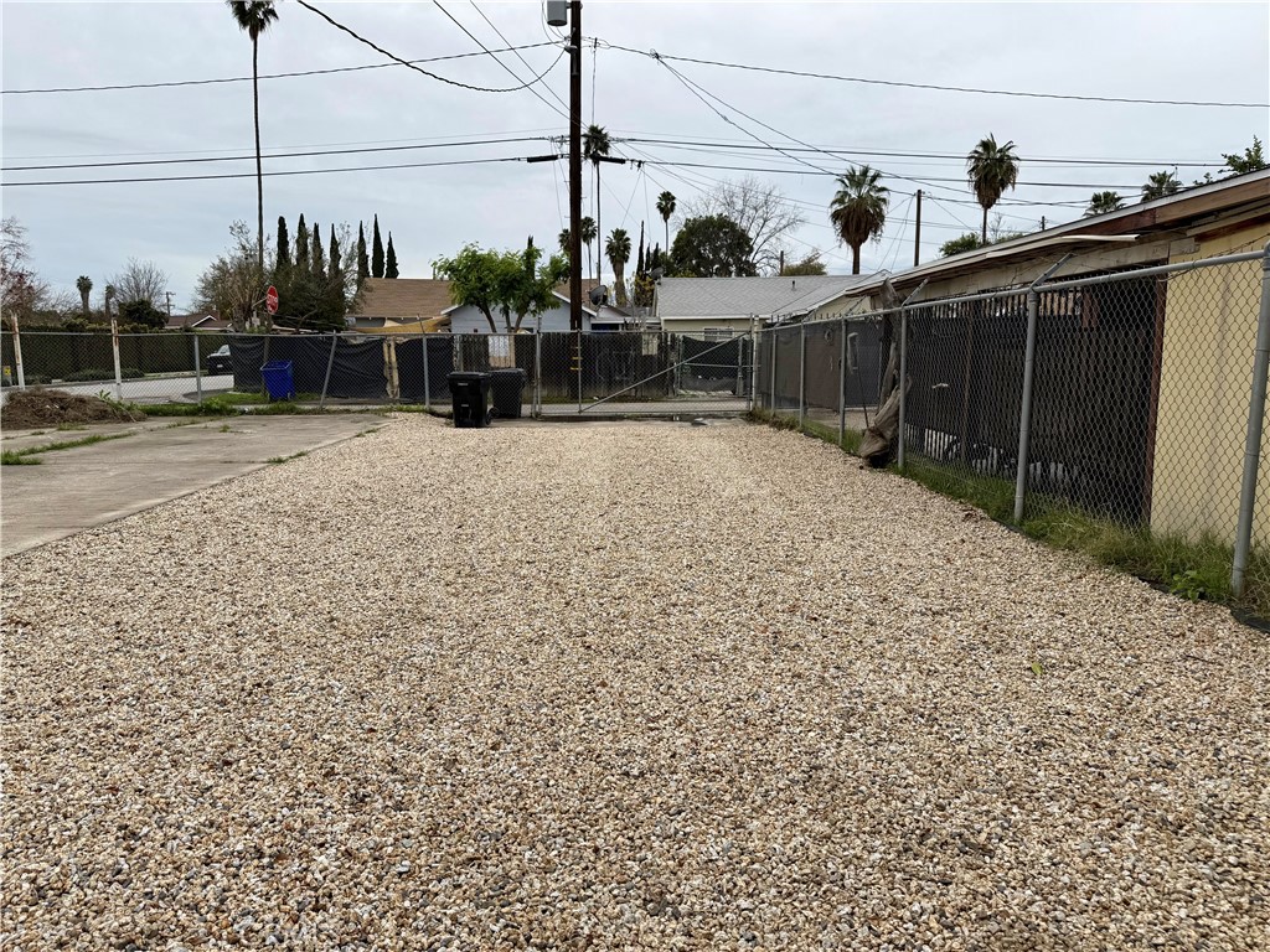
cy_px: 476
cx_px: 635
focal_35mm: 24
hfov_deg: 71.6
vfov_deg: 56.8
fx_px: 881
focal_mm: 6.76
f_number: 1.78
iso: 80
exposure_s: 1/3145
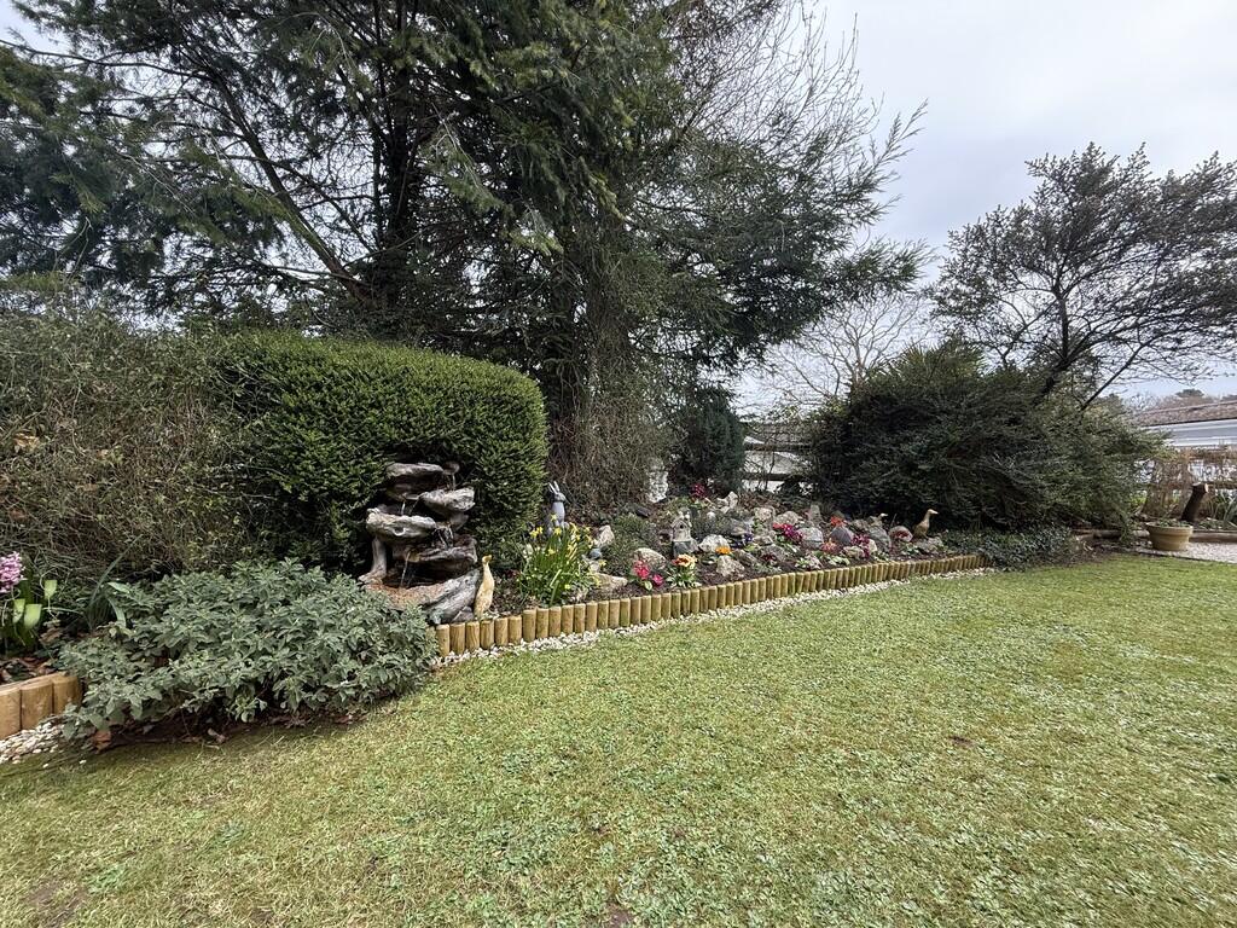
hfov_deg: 102.1
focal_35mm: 14
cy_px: 464
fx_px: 500
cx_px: 618
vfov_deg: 85.7
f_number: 2.2
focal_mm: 2.22
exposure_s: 1/235
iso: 64
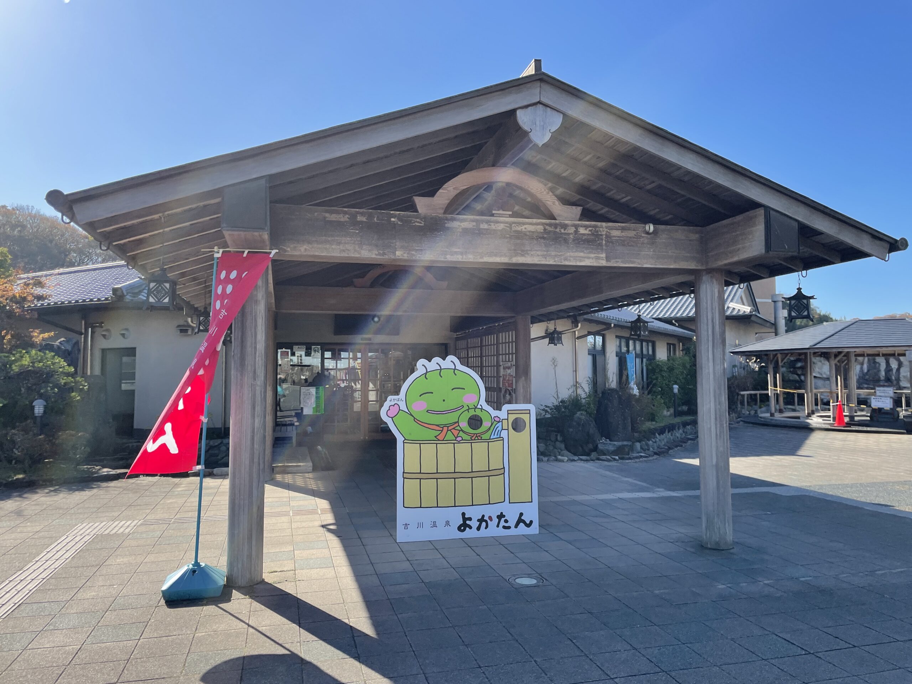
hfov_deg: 67.3
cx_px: 456
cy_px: 342
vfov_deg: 53.1
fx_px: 685
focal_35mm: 26
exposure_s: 1/2212
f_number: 1.6
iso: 32
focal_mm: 4.2
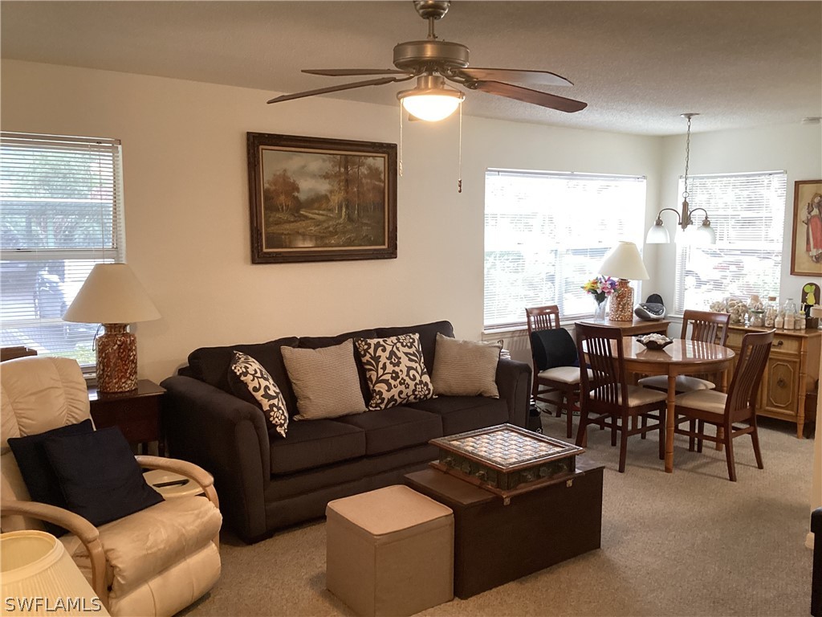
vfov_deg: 45.4
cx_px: 411
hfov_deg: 58.4
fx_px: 736
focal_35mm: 31
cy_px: 308
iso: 160
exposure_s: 1/60
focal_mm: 3.3
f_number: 2.4
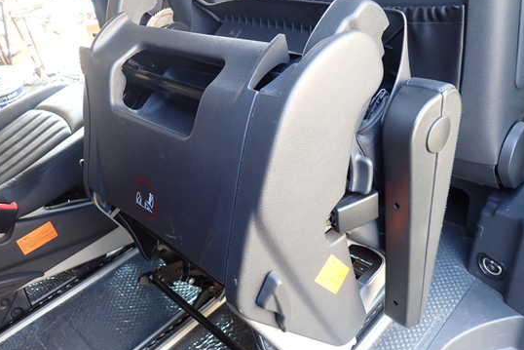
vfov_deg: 45.0
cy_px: 175
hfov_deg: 63.6
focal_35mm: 29
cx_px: 280
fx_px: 422
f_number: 2
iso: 200
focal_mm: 4.5
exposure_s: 1/60
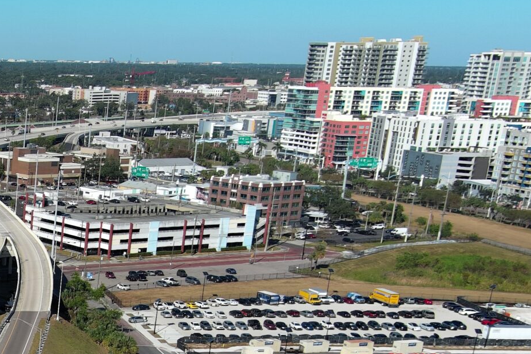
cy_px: 466
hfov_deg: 22.6
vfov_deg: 16.1
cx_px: -163
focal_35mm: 80
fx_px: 1180
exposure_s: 1/1908
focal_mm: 10.57
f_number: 2.8
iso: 100
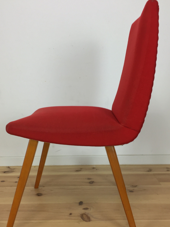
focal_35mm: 36
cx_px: 85
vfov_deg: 51.3
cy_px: 122
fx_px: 236
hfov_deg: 39.7
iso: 40
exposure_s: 1/33
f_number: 2.2
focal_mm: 4.15
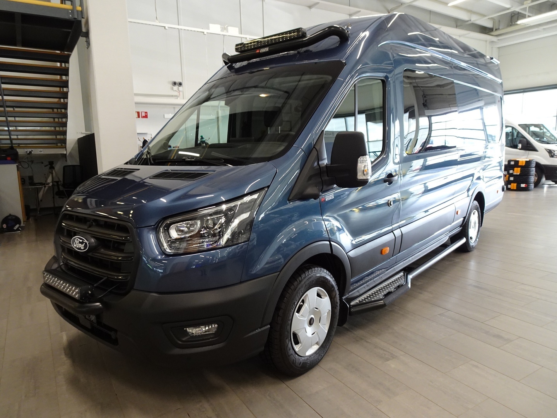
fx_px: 386
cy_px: 209
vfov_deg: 56.8
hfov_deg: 71.6
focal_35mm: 24
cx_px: 278
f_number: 3.5
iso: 250
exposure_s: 1/30
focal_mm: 4.25
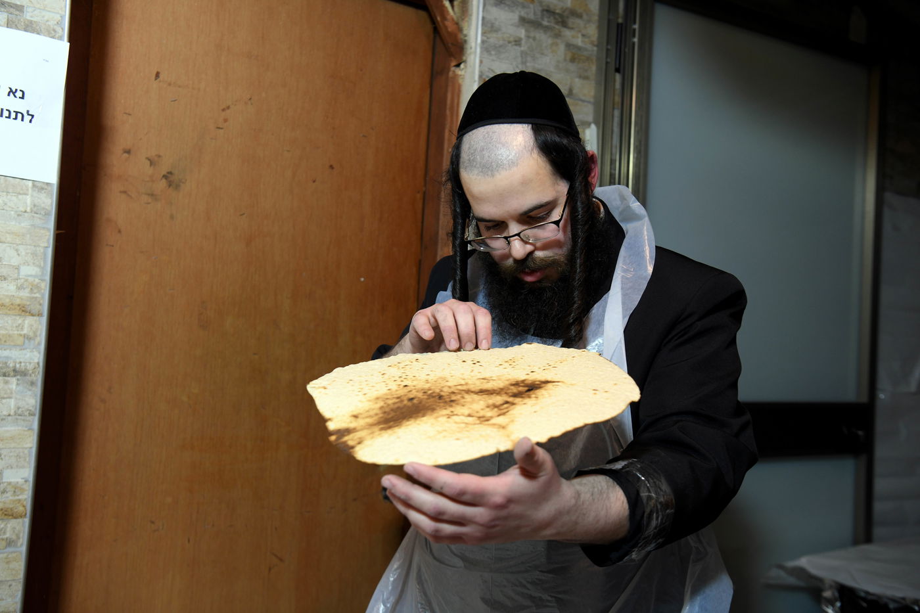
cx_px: 460
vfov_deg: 36.9
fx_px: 920
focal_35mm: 36
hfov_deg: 53.1
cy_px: 306
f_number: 4.5
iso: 1000
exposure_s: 1/160
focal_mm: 36
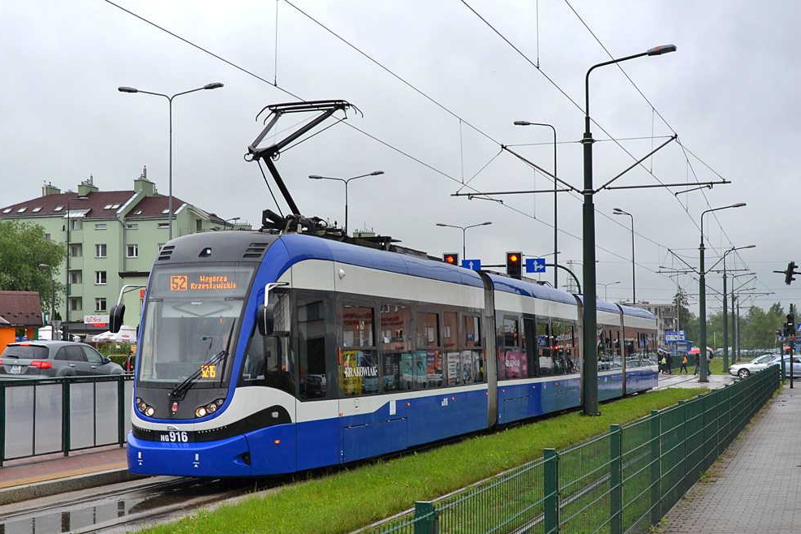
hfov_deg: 42.9
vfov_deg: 29.5
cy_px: 254
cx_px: 321
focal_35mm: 46
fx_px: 1015
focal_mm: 25
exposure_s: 1/200
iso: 160
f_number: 4
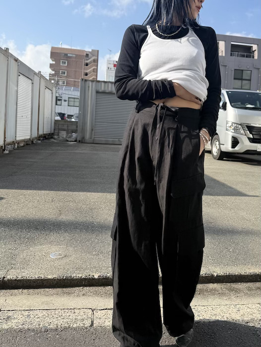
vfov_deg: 71.6
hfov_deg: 56.9
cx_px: 130
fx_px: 241
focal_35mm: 24
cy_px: 174
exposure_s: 1/3279
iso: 80
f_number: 1.78
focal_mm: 6.76
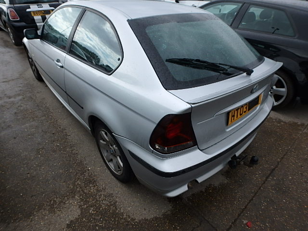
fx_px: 187
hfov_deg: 79.0
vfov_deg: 63.4
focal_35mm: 21
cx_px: 154
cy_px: 116
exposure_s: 1/400
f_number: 3.5
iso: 125
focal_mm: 3.7
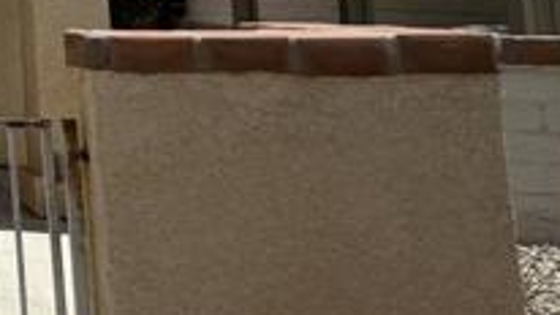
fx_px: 1129
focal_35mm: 76
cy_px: -128
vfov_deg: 15.0
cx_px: -625
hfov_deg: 17.4
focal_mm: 2.22
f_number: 2.2
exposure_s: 1/3546
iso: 50
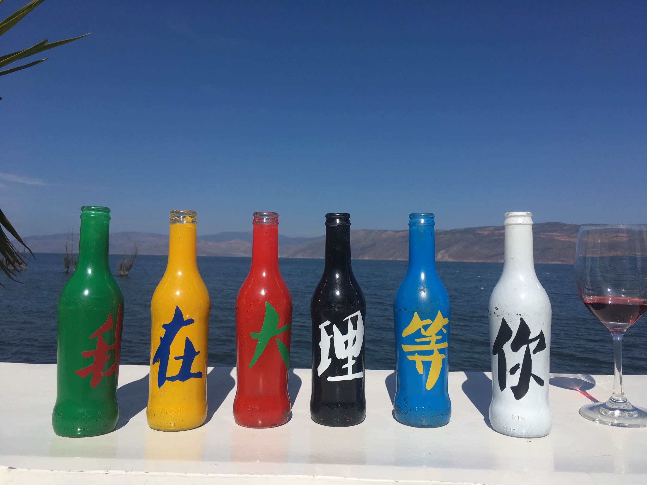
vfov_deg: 48.2
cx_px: 324
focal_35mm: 29
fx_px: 542
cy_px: 242
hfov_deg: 61.7
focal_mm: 4.15
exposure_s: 1/3663
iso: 25
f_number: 2.2
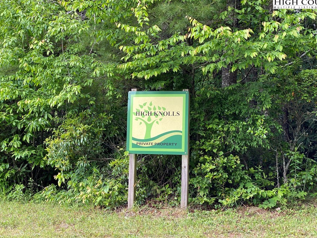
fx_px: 550
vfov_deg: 24.4
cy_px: 128
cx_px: 163
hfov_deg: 32.2
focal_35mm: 60
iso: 32
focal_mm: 6
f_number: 2
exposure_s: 1/122
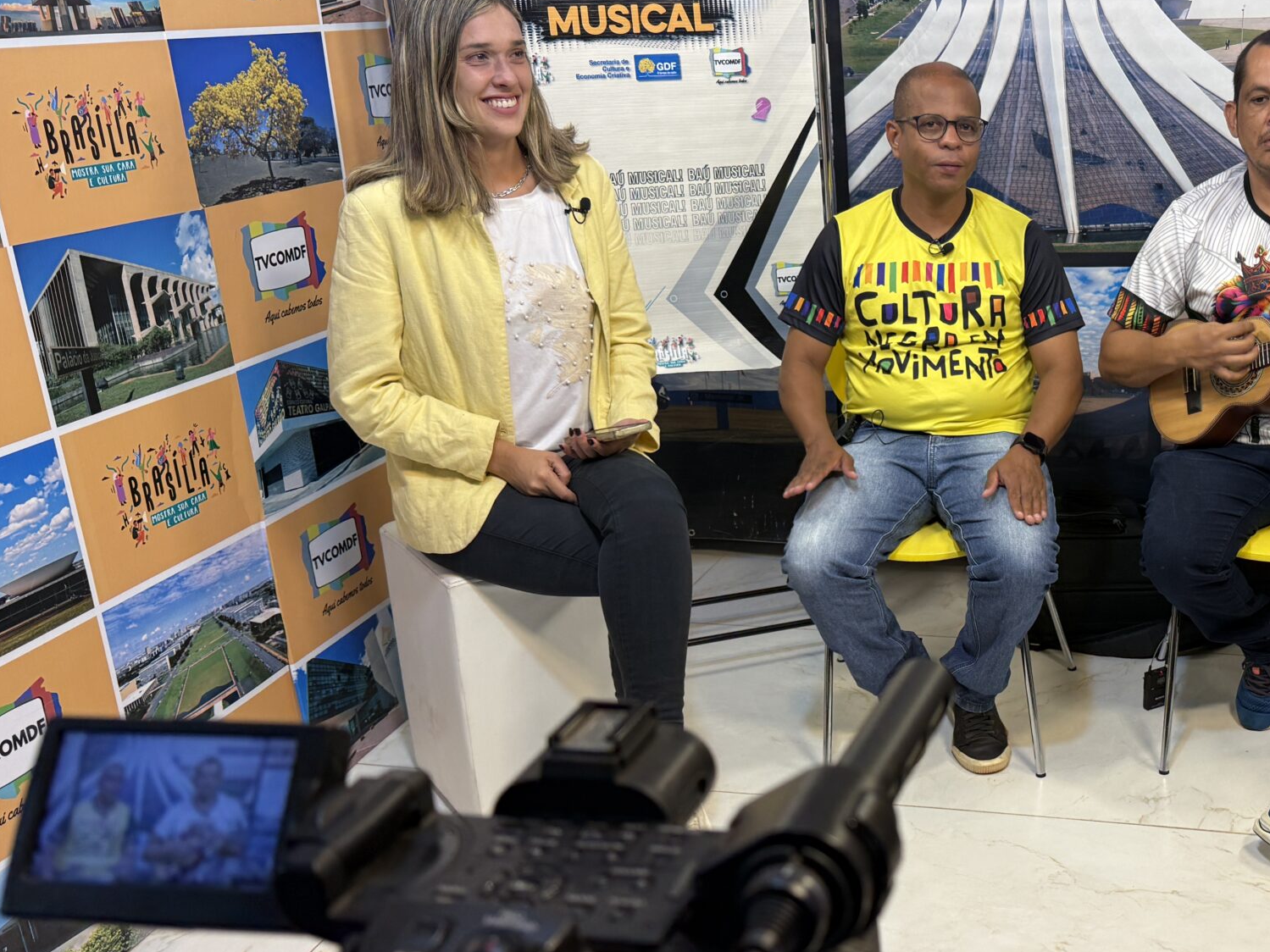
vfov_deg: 35.0
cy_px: 563
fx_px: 1504
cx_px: 1001
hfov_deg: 43.8
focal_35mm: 41
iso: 100
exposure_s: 1/120
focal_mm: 6.76
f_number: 1.78
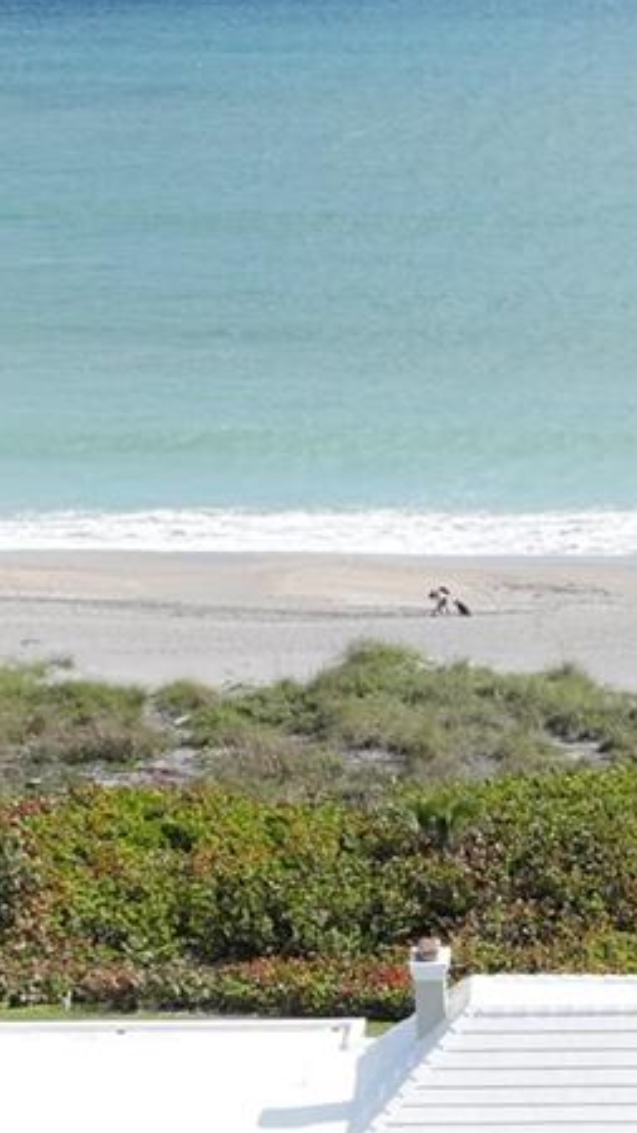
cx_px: 786
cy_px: 1275
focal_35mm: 119
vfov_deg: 17.4
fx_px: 3575
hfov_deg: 10.0
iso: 200
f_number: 2.8
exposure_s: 1/2500
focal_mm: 12.29
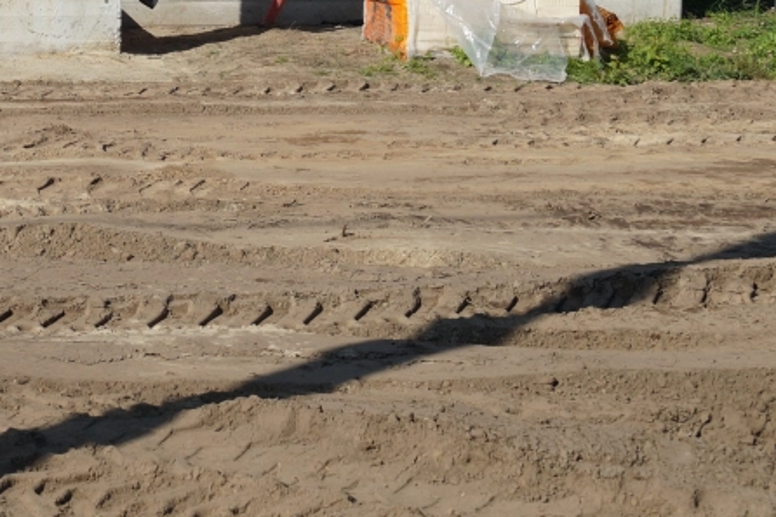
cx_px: -134
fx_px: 2542
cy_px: -177
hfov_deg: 16.7
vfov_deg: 11.3
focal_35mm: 118
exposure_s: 1/320
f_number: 5.6
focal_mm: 28
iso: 100
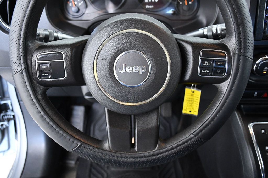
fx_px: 268
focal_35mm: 36
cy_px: 89
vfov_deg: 36.8
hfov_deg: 53.1
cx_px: 134
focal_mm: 24
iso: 2500
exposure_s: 1/80
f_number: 4.5
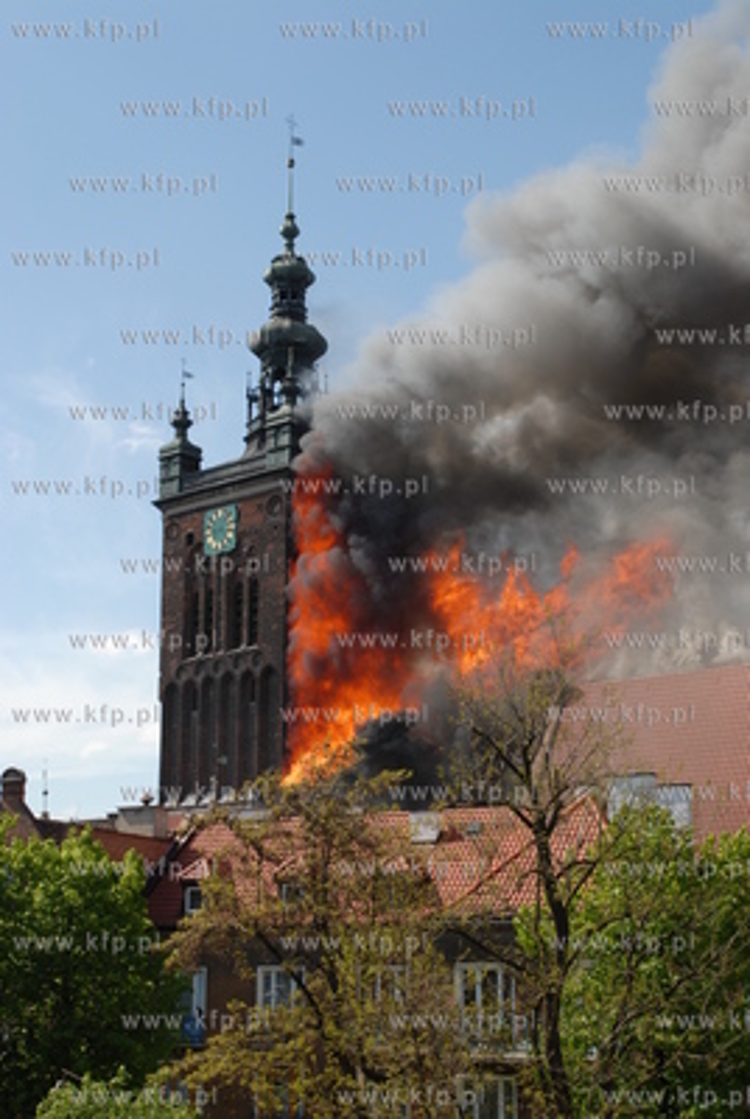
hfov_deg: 25.8
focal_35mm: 52
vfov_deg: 37.8
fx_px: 1635
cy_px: 560
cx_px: 375
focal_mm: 35
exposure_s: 1/320
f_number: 6.3
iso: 100
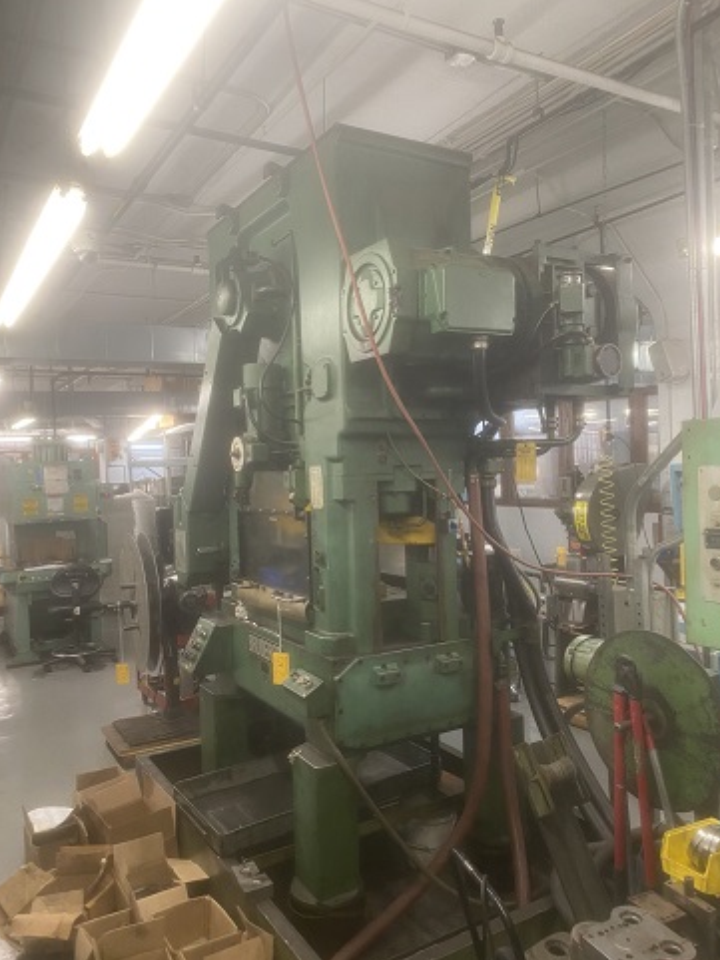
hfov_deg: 51.4
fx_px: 748
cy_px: 481
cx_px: 358
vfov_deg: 65.3
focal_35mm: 27
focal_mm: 4.25
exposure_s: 1/60
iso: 100
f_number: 1.8
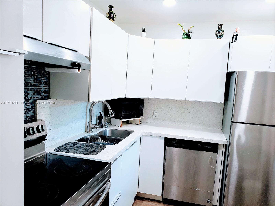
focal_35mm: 26
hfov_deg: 67.3
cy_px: 103
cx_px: 138
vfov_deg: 53.1
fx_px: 207
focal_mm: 4.3
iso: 80
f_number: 2.4
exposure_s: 1/60
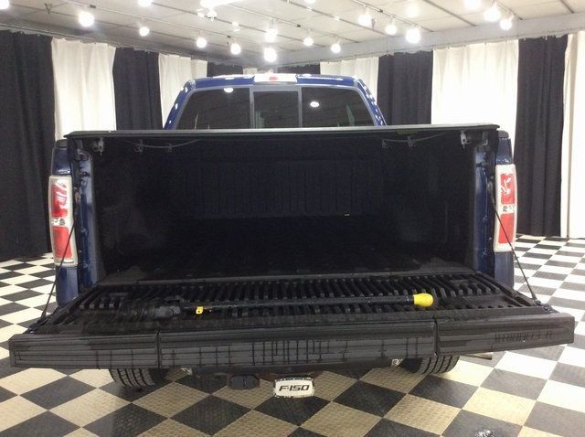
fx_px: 540
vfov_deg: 44.1
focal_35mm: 32
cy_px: 218
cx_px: 292
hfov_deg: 56.9
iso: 160
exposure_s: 1/24
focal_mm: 3.3
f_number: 2.4
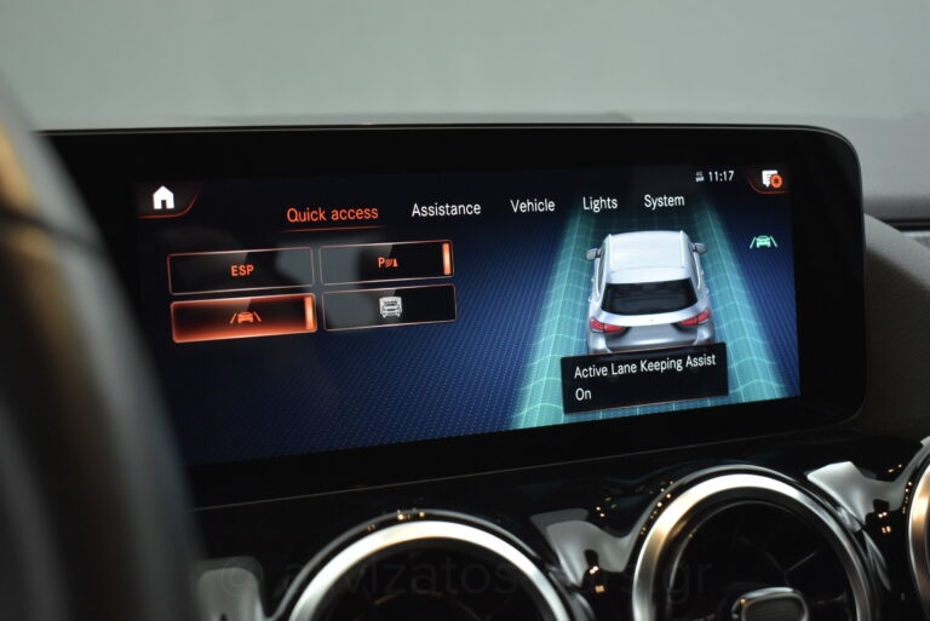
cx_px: 465
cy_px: 310
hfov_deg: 49.5
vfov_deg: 34.3
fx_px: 1008
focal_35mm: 39
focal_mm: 26
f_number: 4
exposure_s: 1/100
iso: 1600
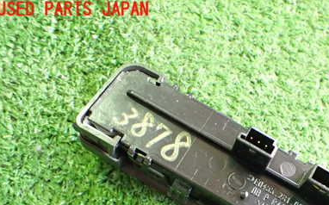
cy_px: 193
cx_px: 251
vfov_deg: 24.8
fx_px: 448
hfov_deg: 39.2
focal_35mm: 50
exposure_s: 1/30
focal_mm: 5.4
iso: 800
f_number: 2.3
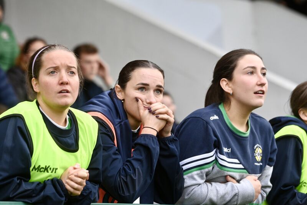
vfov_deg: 6.9
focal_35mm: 200
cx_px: 154
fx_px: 1705
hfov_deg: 10.3
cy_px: 102
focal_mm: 200
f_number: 5.6
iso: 2500
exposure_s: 1/640
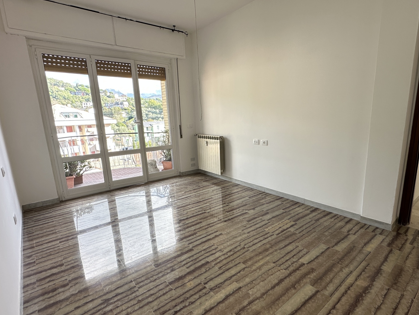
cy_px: 165
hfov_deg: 84.4
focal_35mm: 19
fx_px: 230
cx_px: 231
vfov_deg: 68.7
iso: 64
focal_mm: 2.22
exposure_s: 1/99
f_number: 2.2
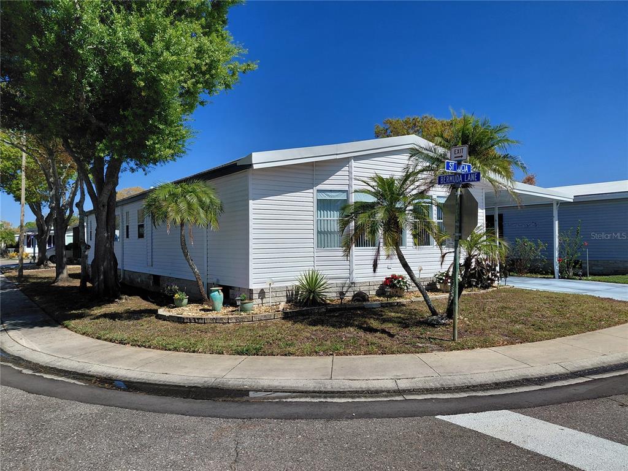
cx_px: 314
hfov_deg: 69.4
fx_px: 454
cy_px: 236
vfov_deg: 54.9
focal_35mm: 25
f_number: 1.8
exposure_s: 1/8306
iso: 64
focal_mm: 4.69
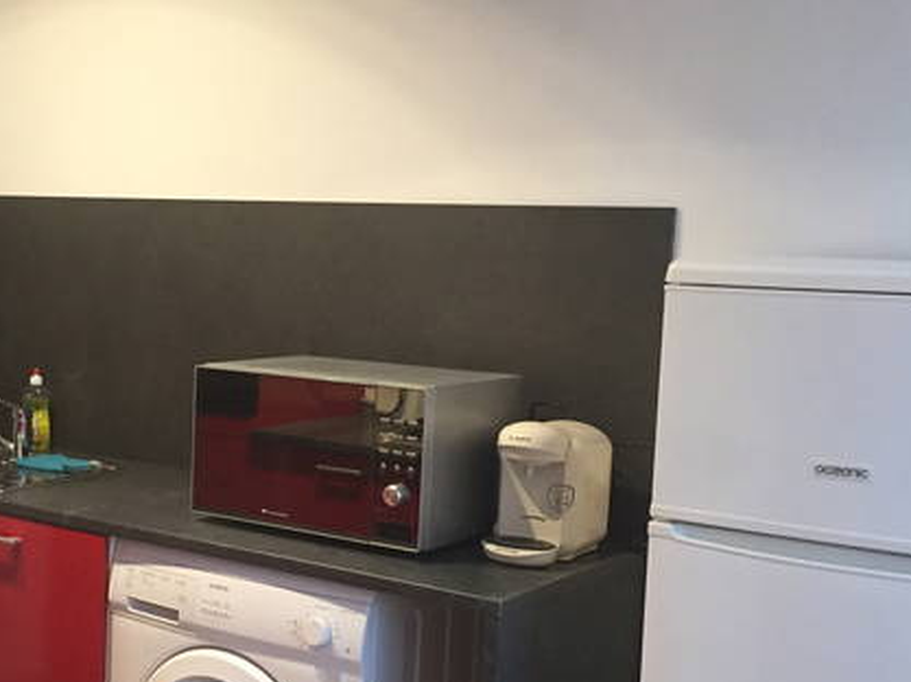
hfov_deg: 33.9
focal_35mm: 55
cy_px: 418
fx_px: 1446
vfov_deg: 26.5
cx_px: 181
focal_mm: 4.15
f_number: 2.2
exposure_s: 1/33
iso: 200
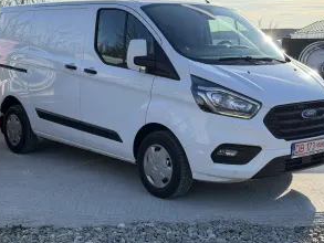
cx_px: 165
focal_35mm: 59
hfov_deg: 32.7
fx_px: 552
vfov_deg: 24.8
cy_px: 120
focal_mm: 6.76
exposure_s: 1/2865
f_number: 1.78
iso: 100
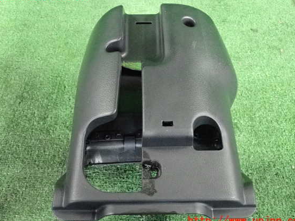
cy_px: 109
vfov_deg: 35.1
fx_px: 349
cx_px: 149
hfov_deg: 45.8
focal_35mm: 41
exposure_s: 1/125
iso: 4000
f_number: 2.7
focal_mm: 6.83
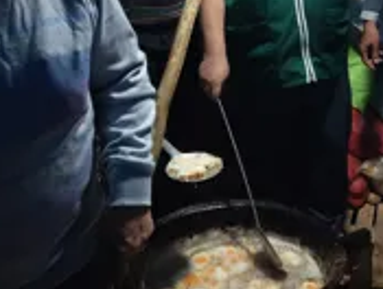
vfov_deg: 24.9
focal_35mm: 57
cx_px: 291
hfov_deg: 33.0
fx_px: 632
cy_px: 22
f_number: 1.79
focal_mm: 4.71
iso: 320
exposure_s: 1/50
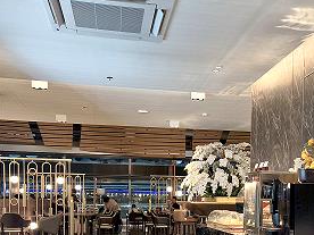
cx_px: 213
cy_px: 213
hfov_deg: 37.7
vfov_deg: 28.0
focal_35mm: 50
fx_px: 454
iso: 320
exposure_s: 1/50
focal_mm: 5.35
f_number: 1.7
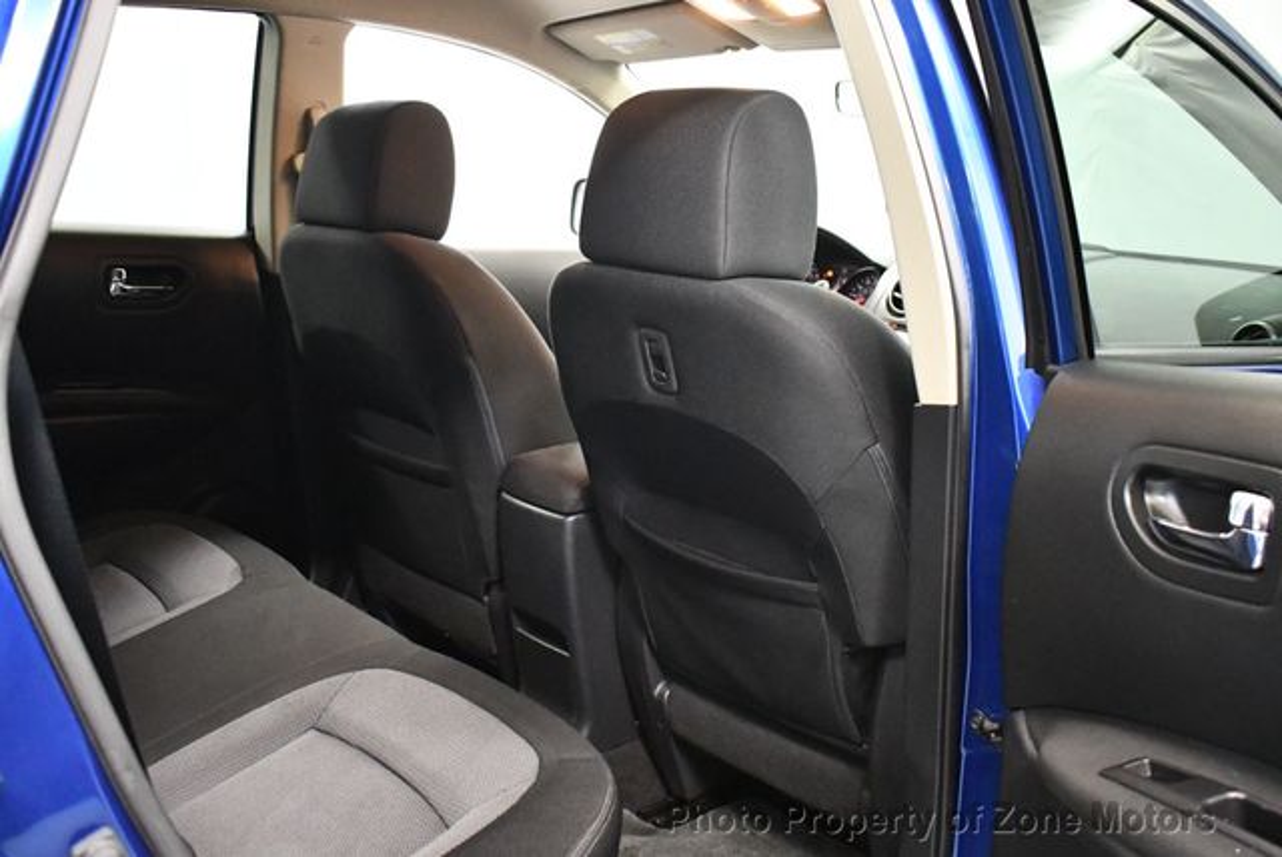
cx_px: 641
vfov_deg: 36.9
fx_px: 1283
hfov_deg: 53.1
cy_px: 428
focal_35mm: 36
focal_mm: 18
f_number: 3.5
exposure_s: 1/60
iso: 6400
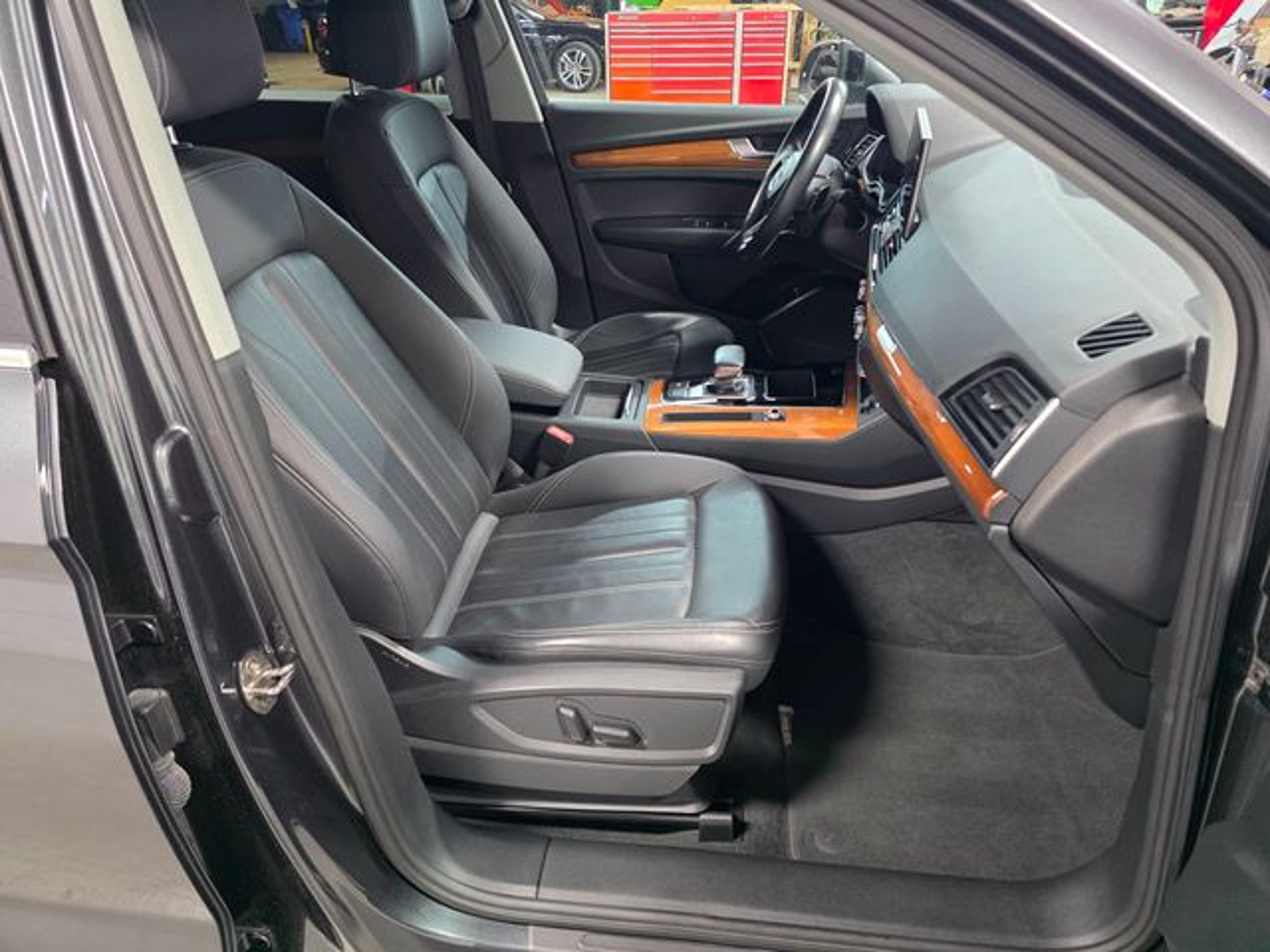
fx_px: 844
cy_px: 476
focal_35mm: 23
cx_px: 635
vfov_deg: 58.9
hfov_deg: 73.9
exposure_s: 1/120
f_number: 1.7
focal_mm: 6.3
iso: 800
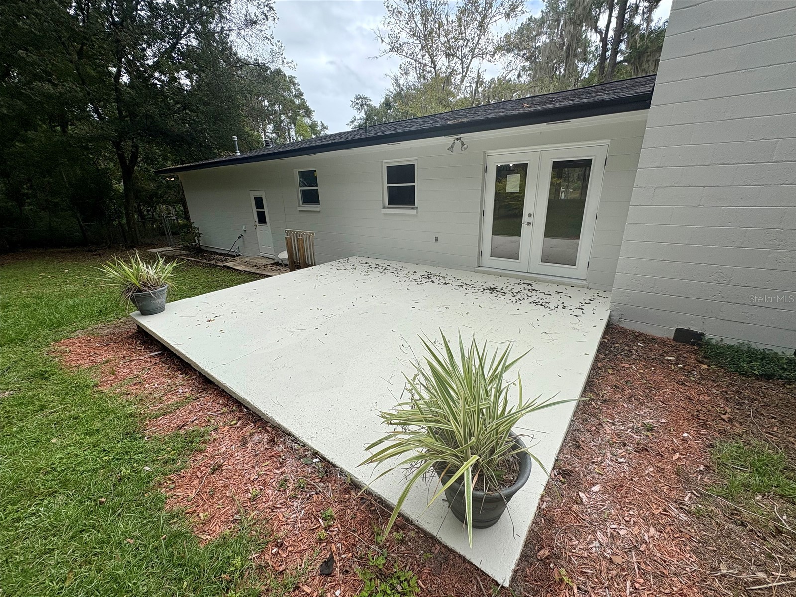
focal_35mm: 14
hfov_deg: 102.1
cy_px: 298
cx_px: 398
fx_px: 322
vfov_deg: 85.7
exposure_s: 1/1672
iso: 50
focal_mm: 2.22
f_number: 2.2
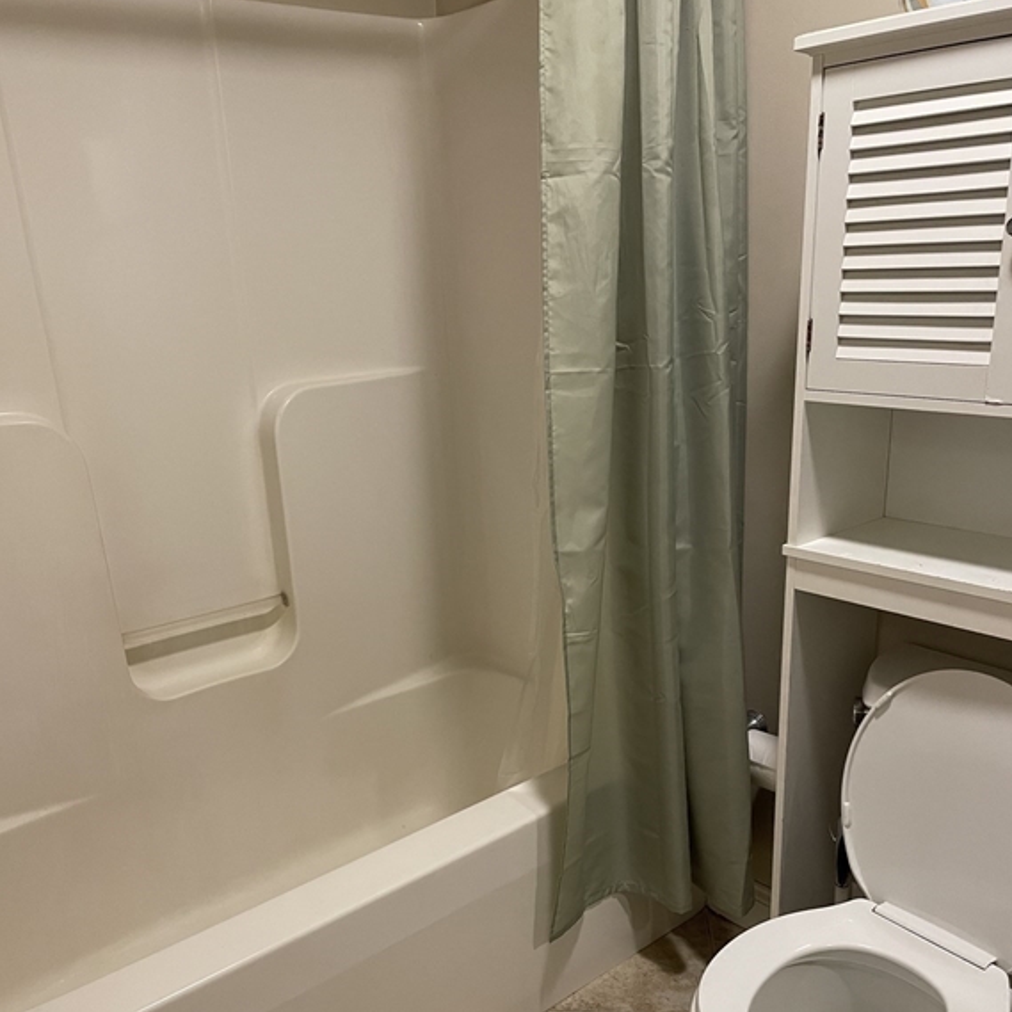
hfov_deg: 52.5
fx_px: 1025
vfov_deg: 52.2
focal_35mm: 31
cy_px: 603
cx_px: 505
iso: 250
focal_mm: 4.2
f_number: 1.6
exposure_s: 1/60
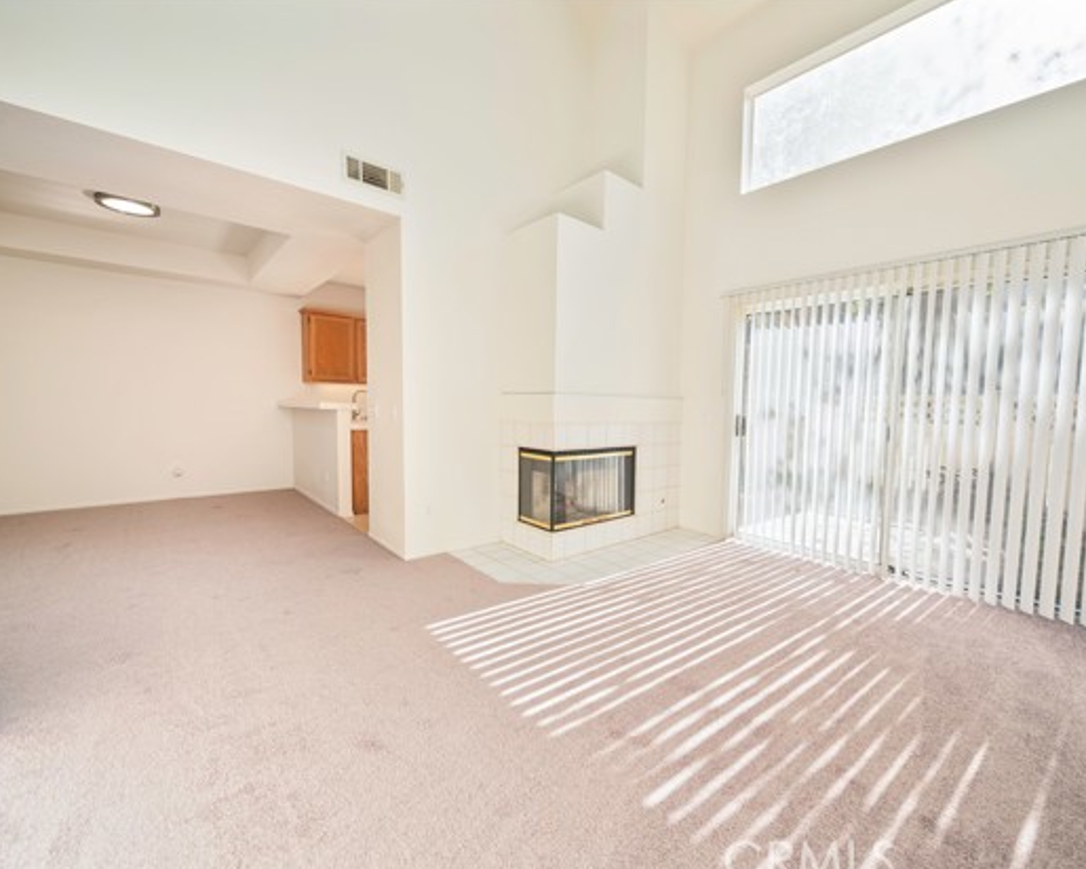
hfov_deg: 100.3
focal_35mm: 14
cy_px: 441
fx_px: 450
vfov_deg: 88.0
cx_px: 599
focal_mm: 12
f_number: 4
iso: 100
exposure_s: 1/40
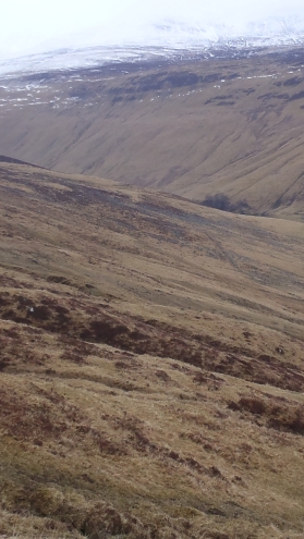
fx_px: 944
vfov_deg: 31.6
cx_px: 273
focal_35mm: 66
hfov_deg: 18.0
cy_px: 180
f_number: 4.5
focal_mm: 5
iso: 80
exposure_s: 1/160
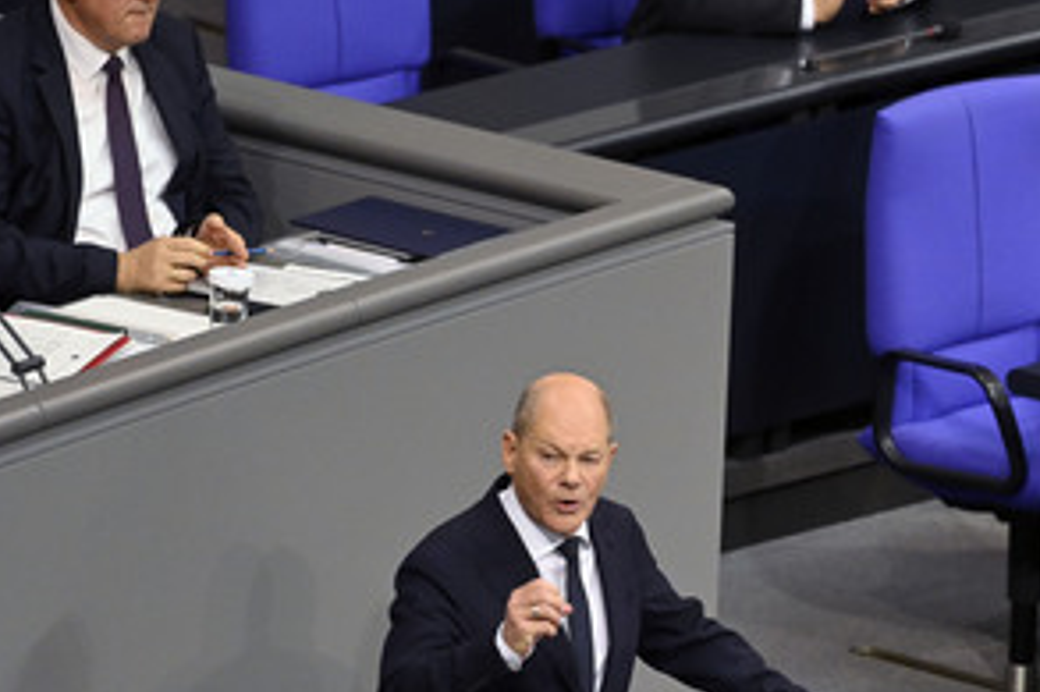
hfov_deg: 3.9
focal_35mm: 524
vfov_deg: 2.6
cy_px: 412
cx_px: 797
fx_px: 15129
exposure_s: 1/500
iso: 10000
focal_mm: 340
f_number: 5.6
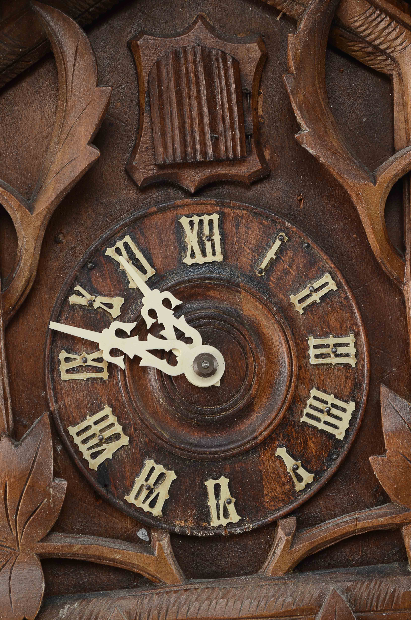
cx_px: 206
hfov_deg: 18.8
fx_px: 1238
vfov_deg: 28.1
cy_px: 310
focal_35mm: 72
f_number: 10
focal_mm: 48
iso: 100
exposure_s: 1/80
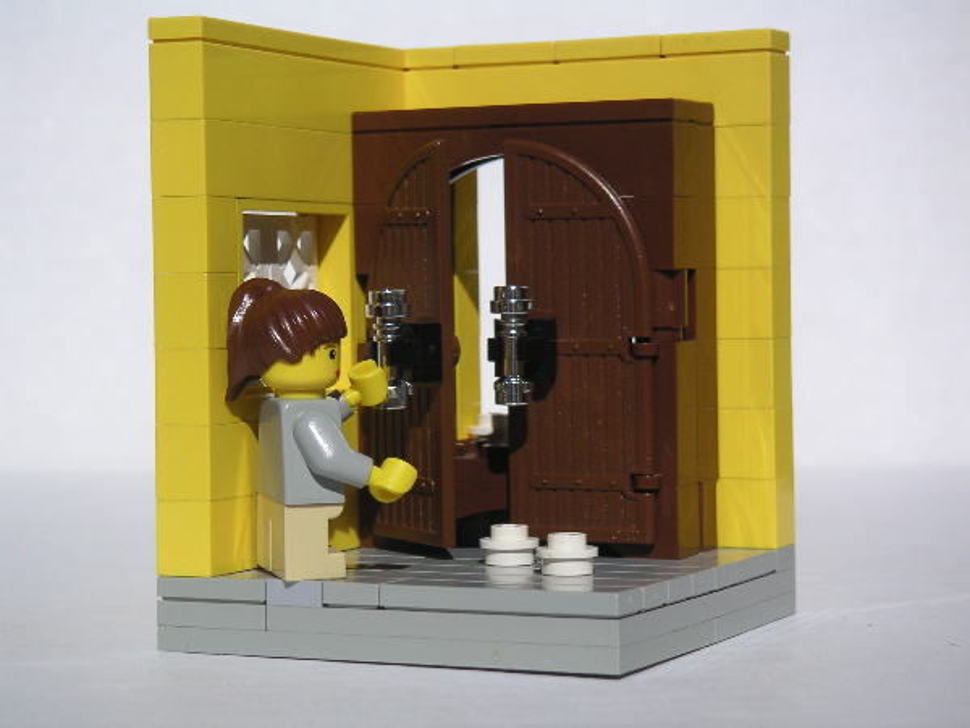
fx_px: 2718
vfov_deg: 15.2
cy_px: 364
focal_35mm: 97
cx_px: 485
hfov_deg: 20.2
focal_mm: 15
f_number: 8
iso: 50
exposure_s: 1/350
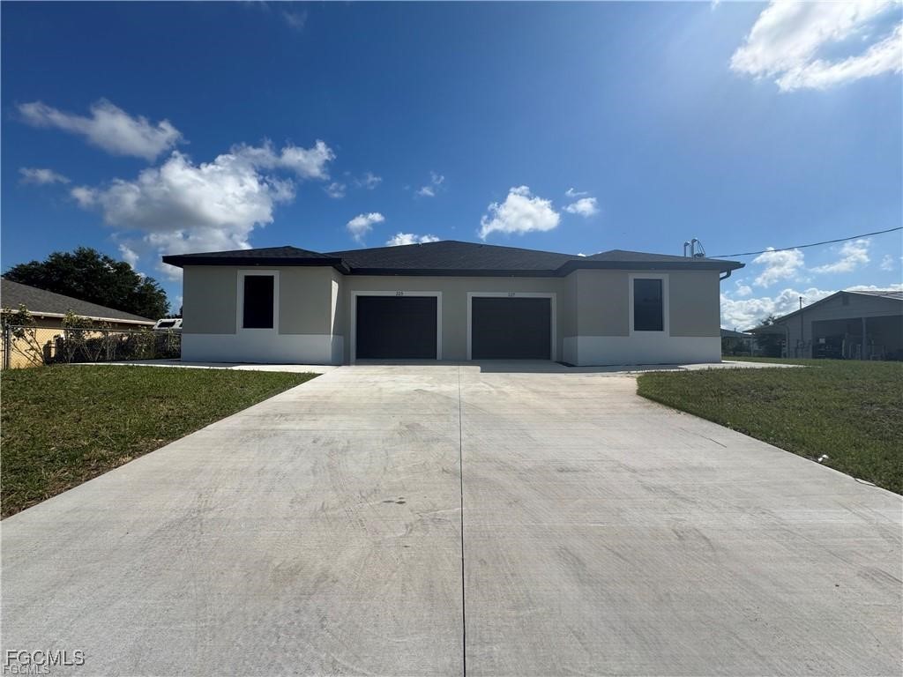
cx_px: 452
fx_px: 365
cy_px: 338
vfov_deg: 85.7
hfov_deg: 102.1
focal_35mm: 14
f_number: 2.2
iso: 40
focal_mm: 2.22
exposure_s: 1/3390
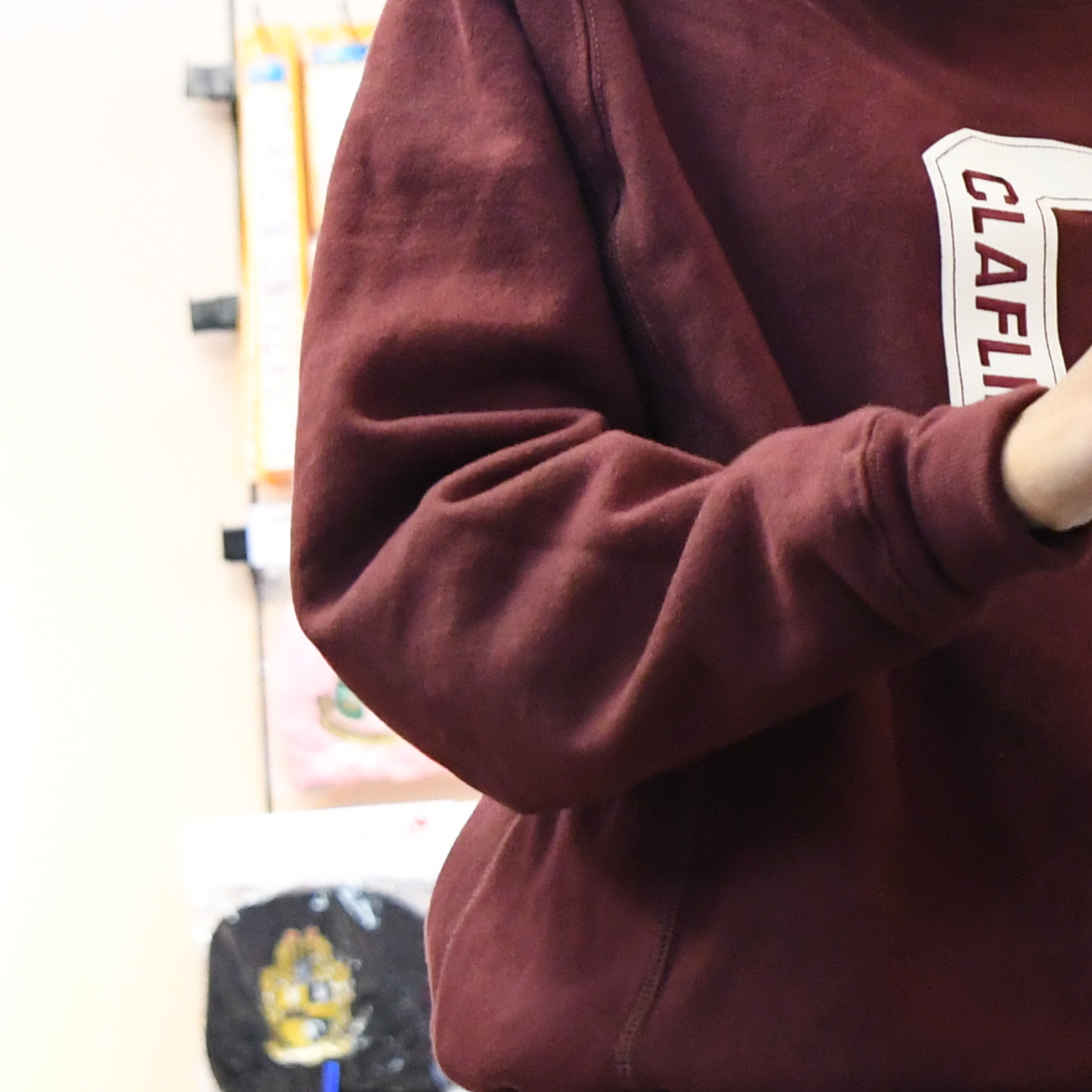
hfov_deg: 12.6
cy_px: 213
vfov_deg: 13.3
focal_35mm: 131
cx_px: 1671
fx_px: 4675
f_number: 3.5
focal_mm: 24
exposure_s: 1/160
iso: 3200
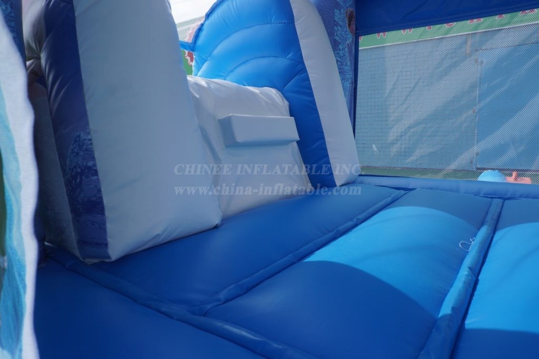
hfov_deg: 73.7
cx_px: 270
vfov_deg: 53.1
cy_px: 180
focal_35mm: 24
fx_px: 359
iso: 100
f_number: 7.1
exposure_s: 1/200
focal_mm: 16
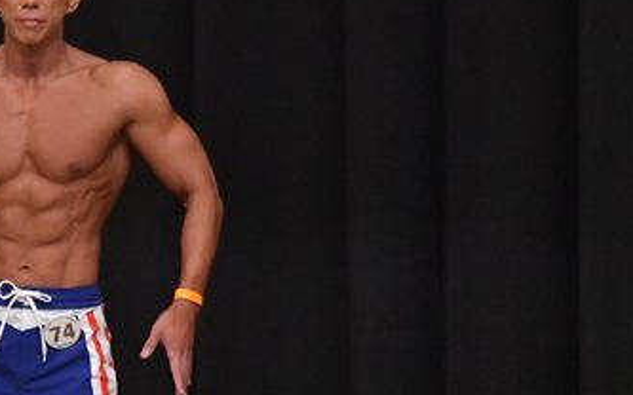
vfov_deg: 2.1
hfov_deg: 3.3
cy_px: 311
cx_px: -81
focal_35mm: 640
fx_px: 11039
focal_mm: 180
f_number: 5.6
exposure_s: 1/400
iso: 6400
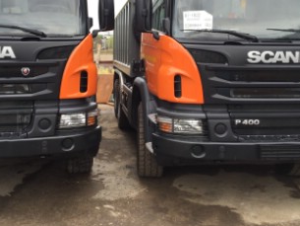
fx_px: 329
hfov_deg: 48.8
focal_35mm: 38
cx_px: 126
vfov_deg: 37.5
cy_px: 85
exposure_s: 1/316
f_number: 2.2
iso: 32
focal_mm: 4.15
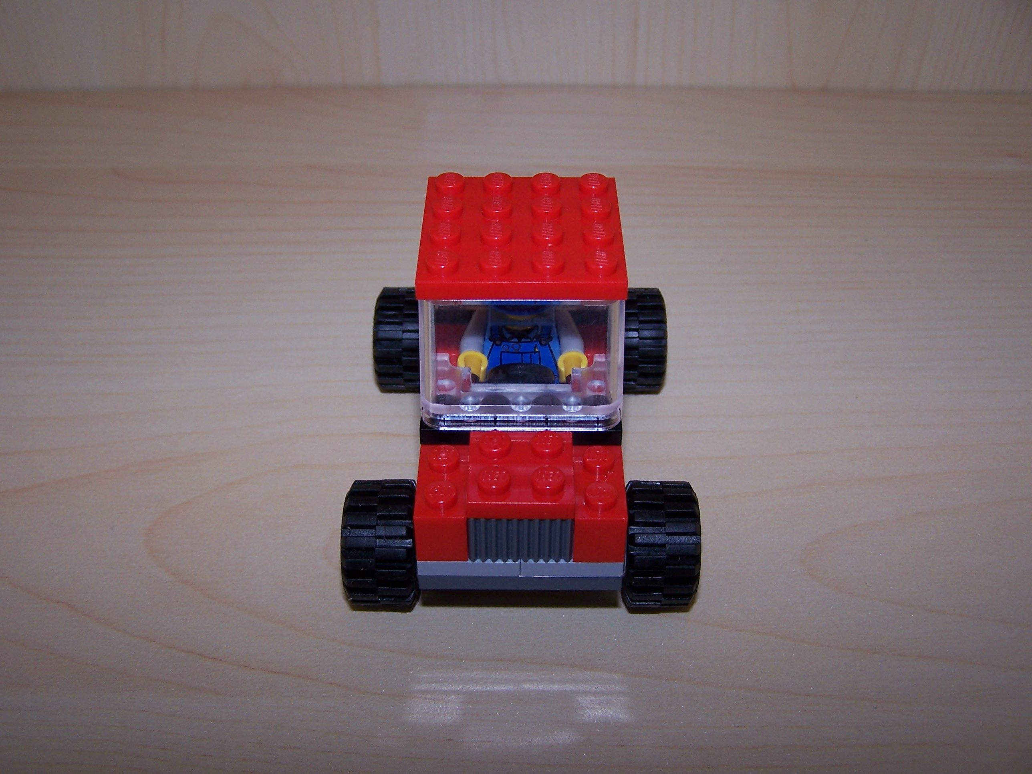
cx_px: 516
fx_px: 1133
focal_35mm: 38
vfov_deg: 37.7
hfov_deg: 49.0
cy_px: 387
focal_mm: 6.3
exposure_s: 1/60
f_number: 2.8
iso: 80
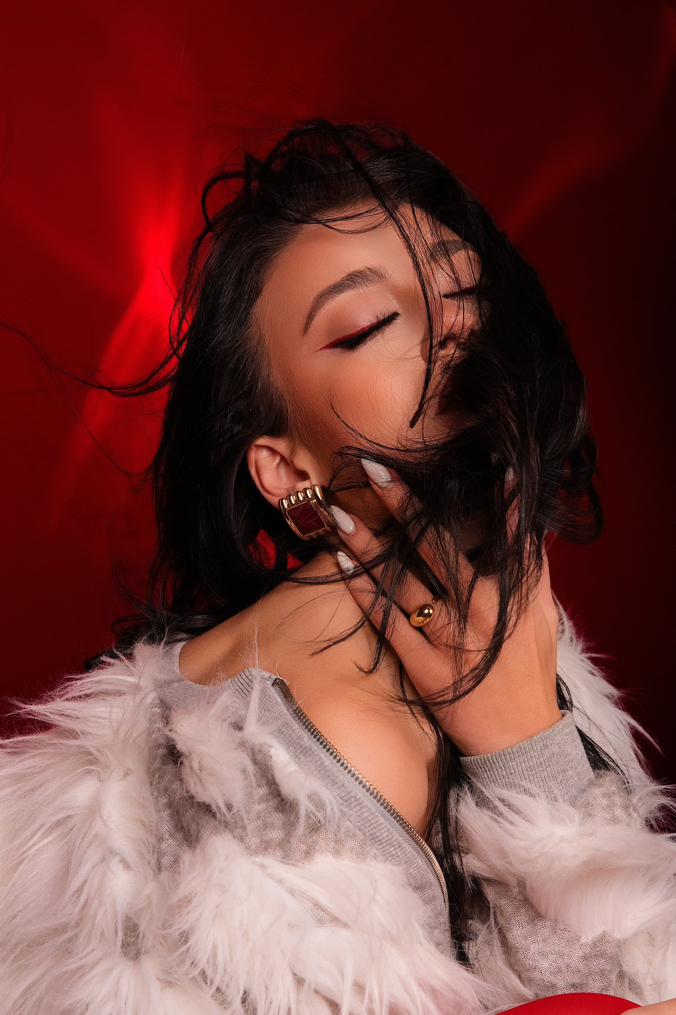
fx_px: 1972
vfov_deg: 28.8
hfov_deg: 19.5
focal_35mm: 70
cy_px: 508
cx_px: 338
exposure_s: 1/400
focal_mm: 70
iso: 1000
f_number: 13
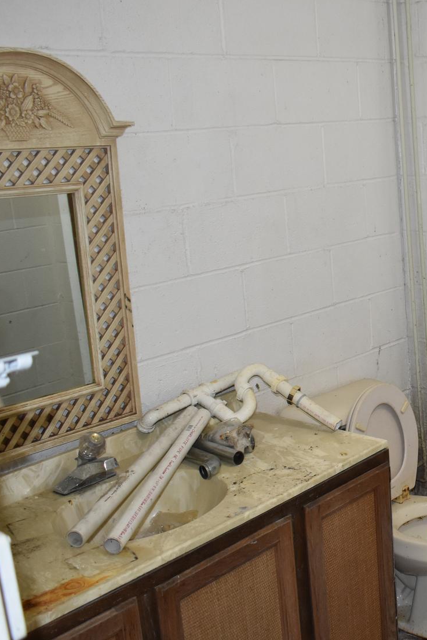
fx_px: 890
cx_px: 460
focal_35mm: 50
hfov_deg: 25.2
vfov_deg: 39.5
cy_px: 362
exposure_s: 1/60
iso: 800
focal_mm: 18
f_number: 4
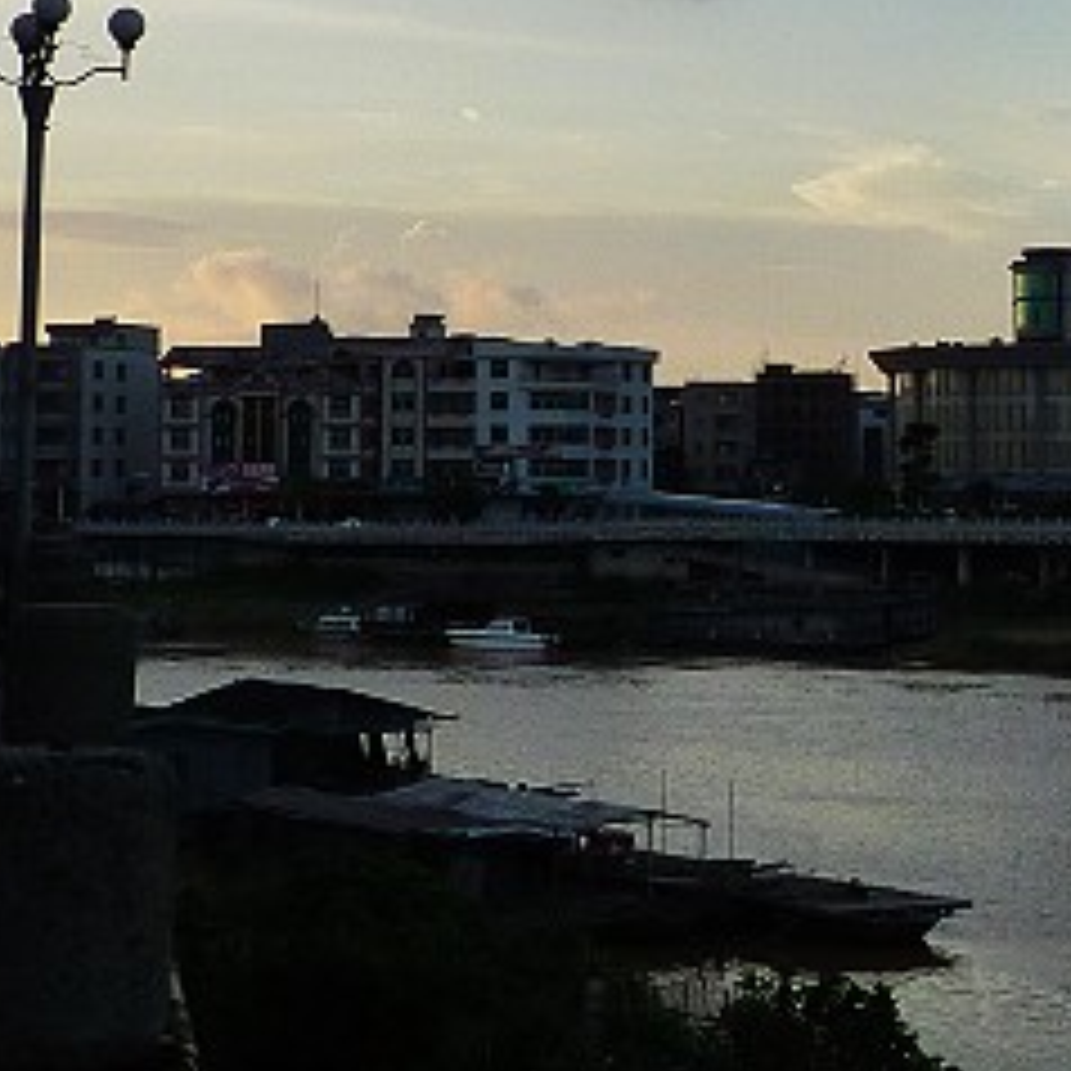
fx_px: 3430
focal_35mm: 98
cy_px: 320
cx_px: 1062
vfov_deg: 17.7
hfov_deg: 17.4
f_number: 2.9
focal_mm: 4.9
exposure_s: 1/400
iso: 125
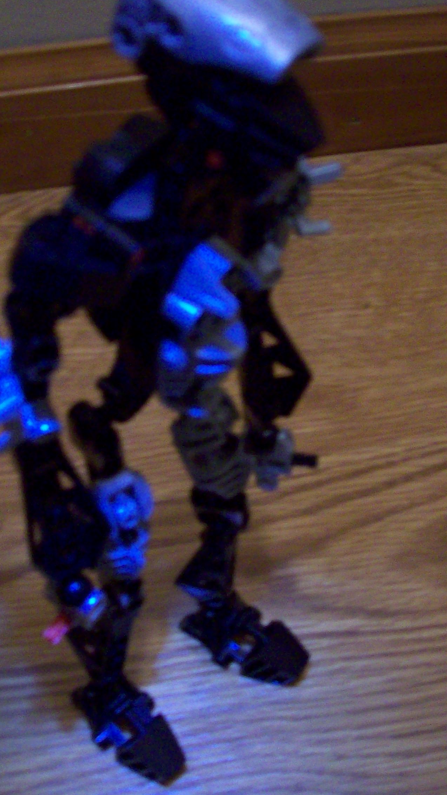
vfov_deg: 39.2
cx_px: 239
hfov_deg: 22.6
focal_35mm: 53
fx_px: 1117
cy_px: 399
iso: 200
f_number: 2.7
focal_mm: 6
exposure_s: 1/8
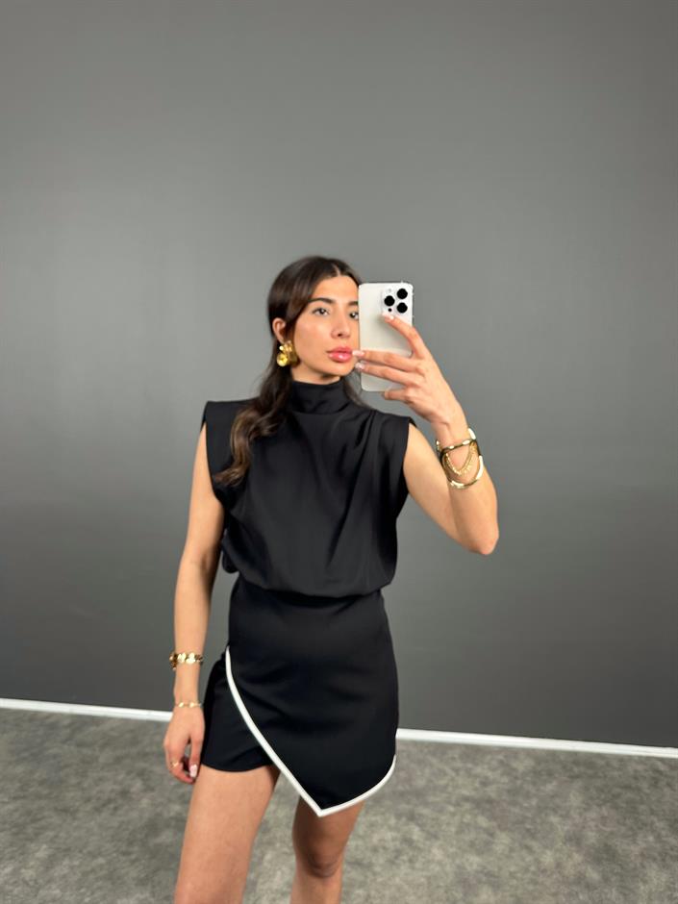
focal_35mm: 24
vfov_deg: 71.6
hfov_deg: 56.8
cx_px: 339
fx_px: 627
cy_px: 452
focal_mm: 6.86
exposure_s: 1/121
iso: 160
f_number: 1.78
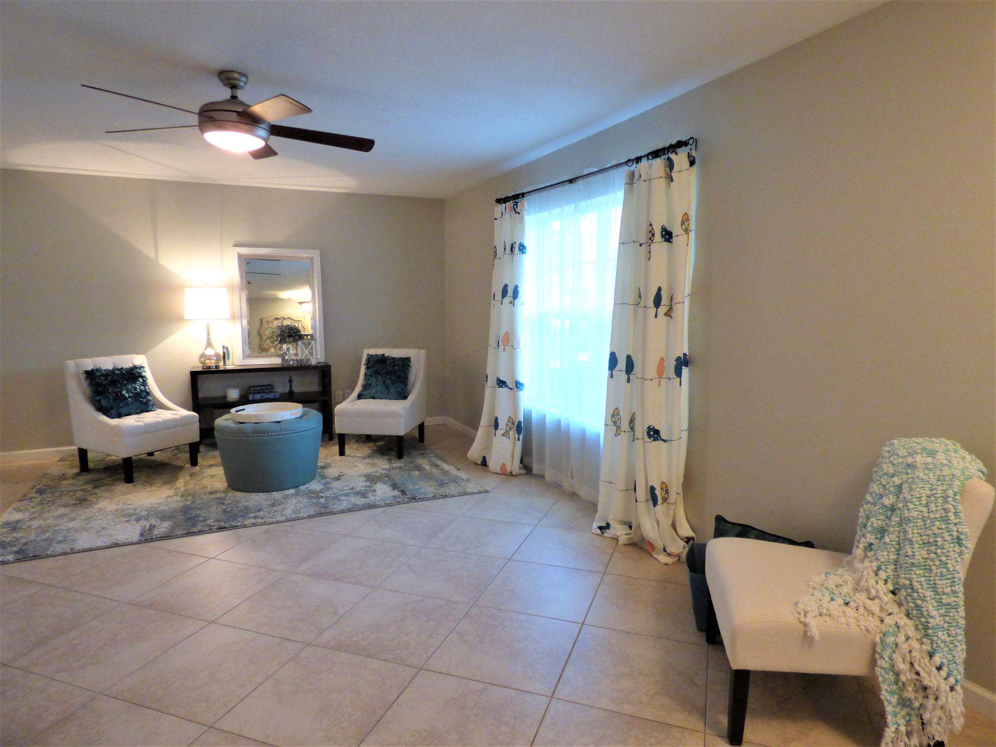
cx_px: 498
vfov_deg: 66.0
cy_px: 374
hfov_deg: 81.7
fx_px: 575
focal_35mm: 20
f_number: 2.8
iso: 400
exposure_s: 1/50
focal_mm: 3.58
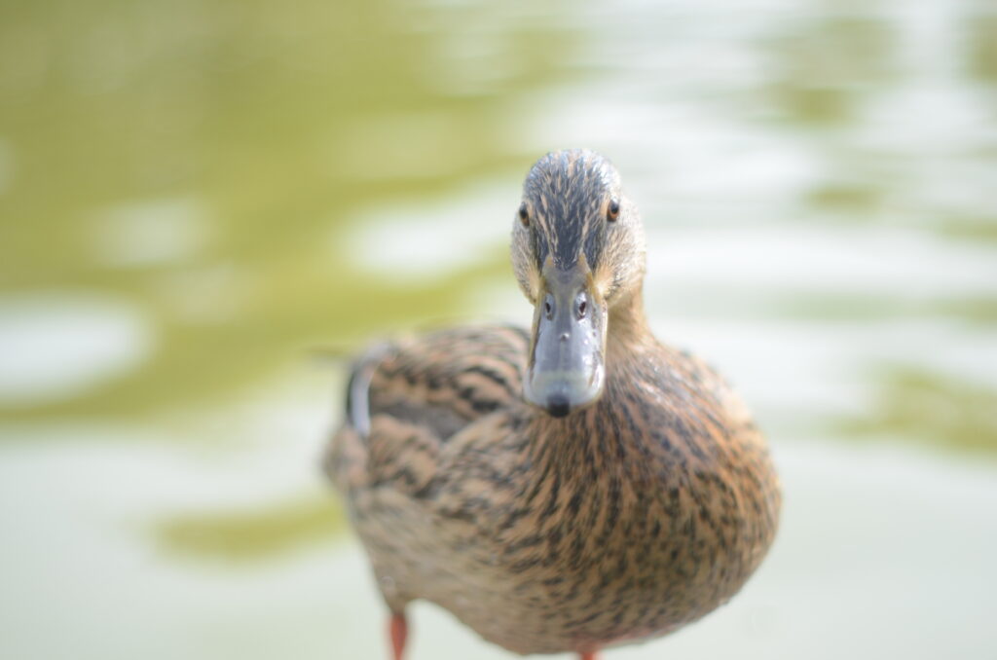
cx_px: 498
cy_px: 330
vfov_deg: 18.1
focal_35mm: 75
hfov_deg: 27.0
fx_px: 2073
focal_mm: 50
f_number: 1.8
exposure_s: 1/4000
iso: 400
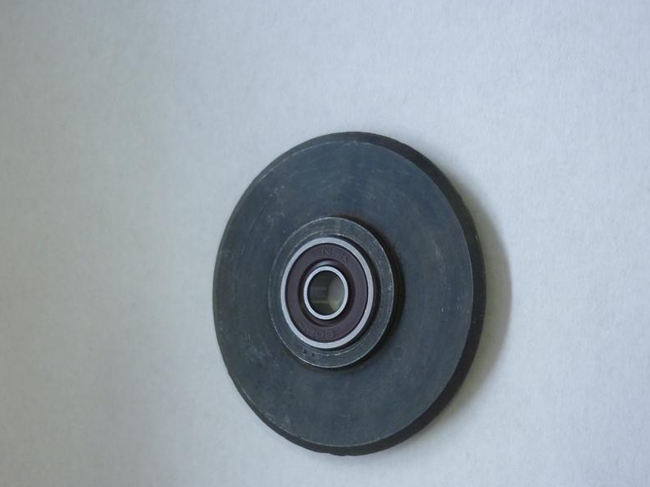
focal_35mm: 43
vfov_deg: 33.5
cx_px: 375
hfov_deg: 43.7
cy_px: 280
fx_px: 807
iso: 200
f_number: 2.8
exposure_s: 1/30
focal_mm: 5.5
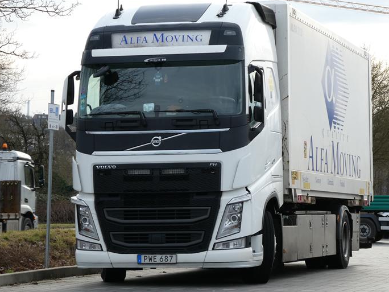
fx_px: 1629
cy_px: 144
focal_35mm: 145
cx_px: 201
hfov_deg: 13.6
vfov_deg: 10.2
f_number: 5.2
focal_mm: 22.3
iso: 80
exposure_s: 1/125
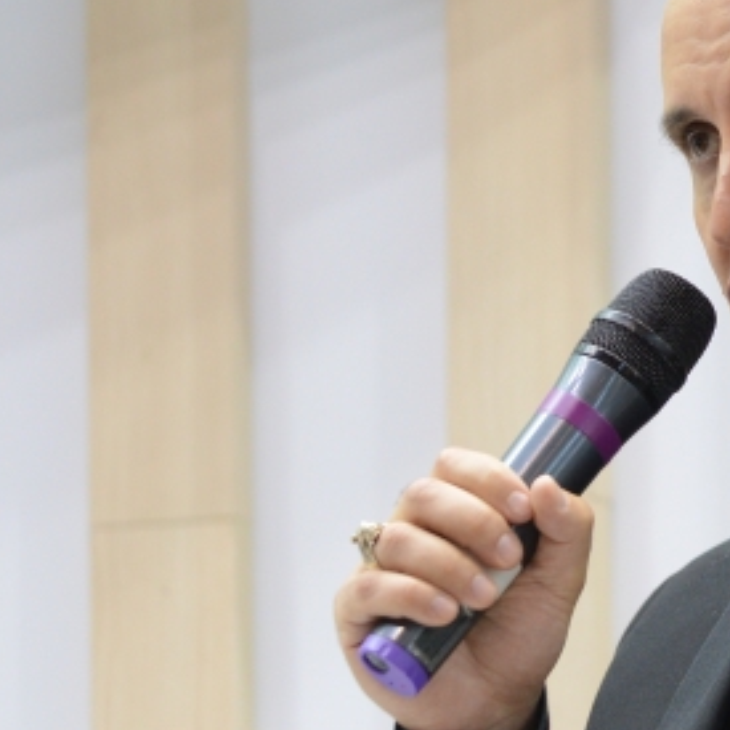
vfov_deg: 4.7
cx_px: 743
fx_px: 8852
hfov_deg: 4.7
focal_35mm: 371
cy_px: 372
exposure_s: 1/200
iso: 1600
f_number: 3.5
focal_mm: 120
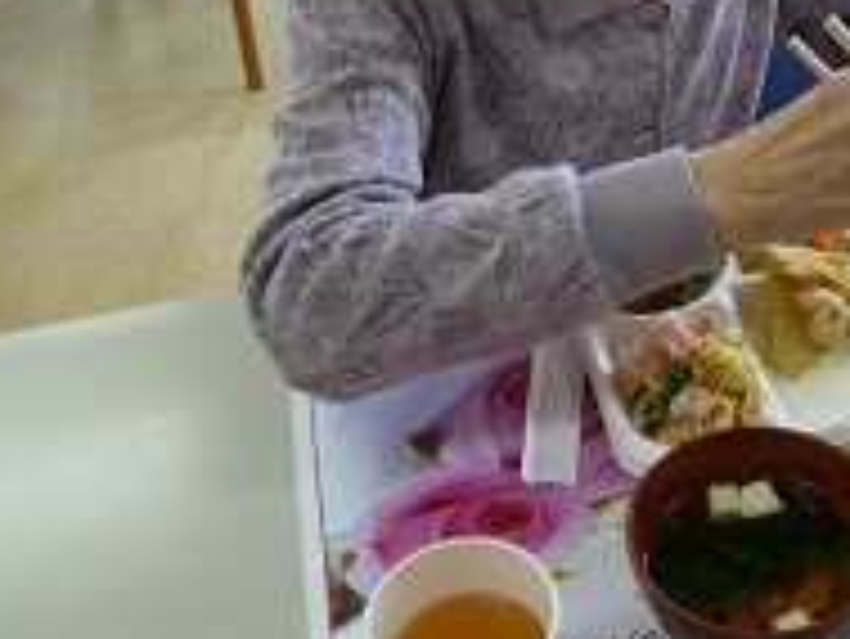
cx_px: 634
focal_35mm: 57
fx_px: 1401
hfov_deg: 33.1
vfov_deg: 24.7
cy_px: 22
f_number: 2.8
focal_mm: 4.5
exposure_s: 1/30
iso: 125
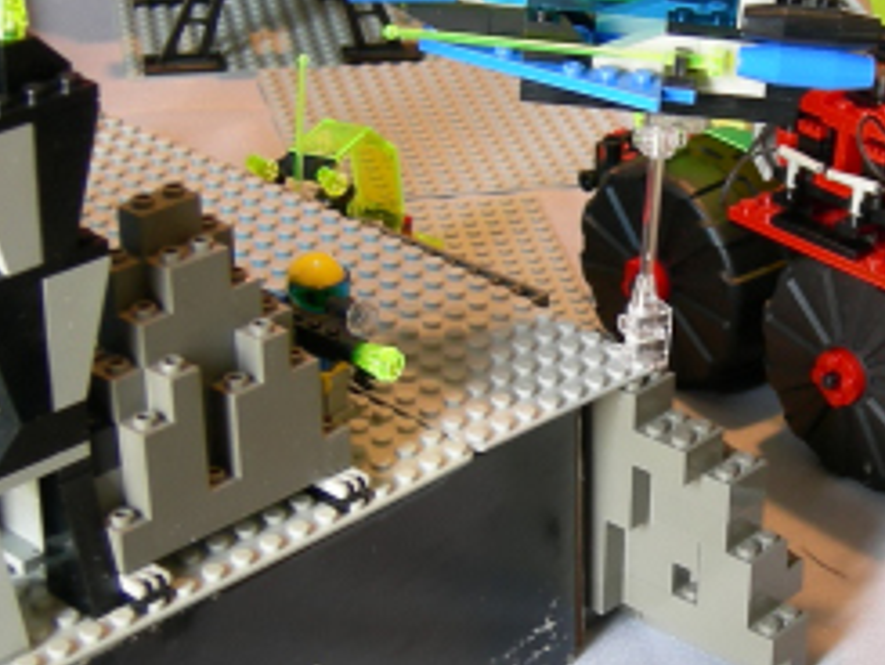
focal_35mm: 94
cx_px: 741
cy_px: 332
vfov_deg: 15.7
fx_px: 2404
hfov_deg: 20.6
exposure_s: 1/14
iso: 64
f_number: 2.7
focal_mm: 7.5
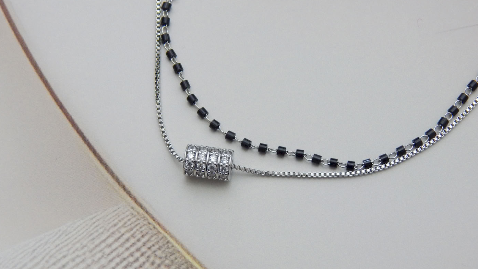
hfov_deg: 22.9
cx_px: 239
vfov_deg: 13.0
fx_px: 1179
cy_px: 167
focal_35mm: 93
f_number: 4.3
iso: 400
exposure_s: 1/20
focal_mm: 15.3
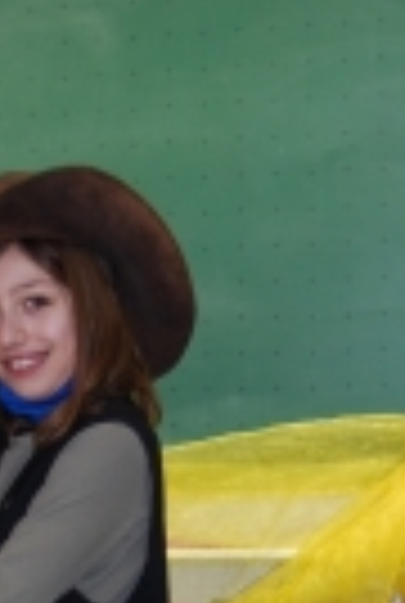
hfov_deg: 9.6
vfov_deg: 14.2
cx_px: -119
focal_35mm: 141
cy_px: 680
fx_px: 2367
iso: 200
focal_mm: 28
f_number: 4.2
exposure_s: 1/60
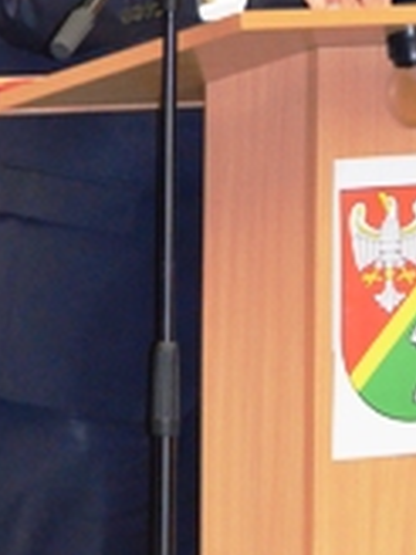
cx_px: 27
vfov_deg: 3.8
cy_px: 369
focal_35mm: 516
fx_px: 8268
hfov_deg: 2.9
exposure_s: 1/60
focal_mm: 92
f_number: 5.6
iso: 3200
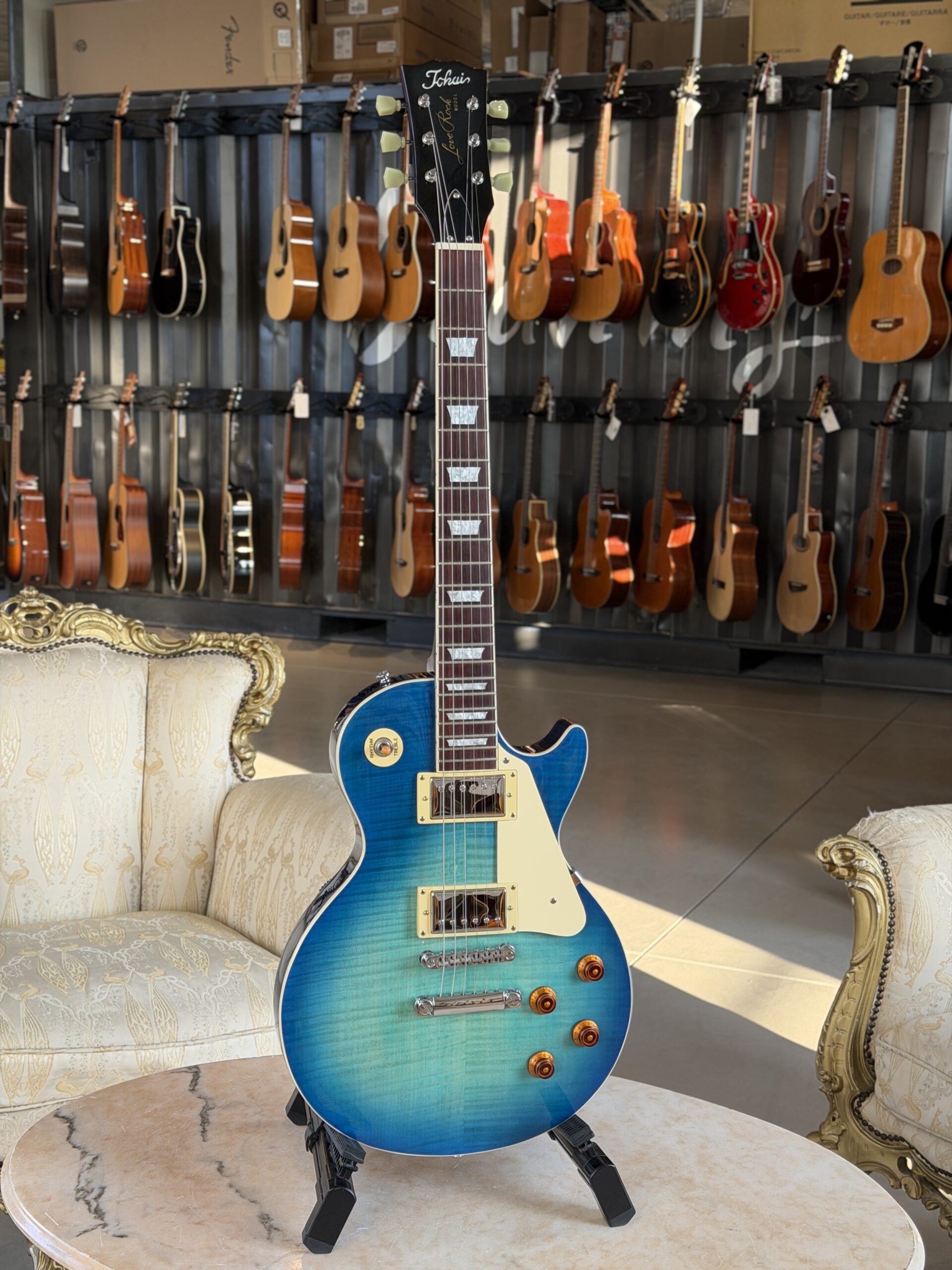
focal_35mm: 48
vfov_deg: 39.7
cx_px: 476
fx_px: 1760
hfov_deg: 30.3
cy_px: 635
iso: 50
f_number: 1.78
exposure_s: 1/121
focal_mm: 6.76
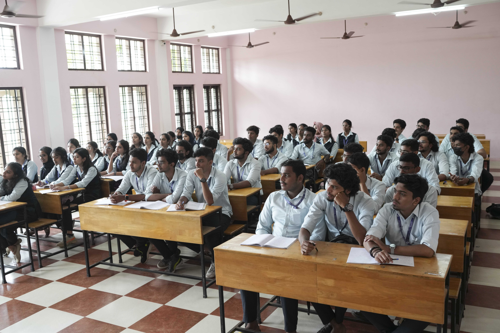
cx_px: 250
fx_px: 486
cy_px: 166
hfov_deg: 54.4
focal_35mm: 35
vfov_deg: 37.9
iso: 1600
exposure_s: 1/100
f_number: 4.5
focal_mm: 35
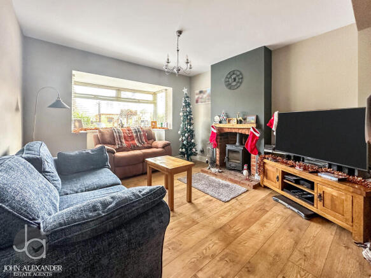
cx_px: 186
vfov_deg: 85.7
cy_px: 139
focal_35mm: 14
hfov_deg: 102.1
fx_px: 150
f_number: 2.2
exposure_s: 1/60
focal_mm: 2.22
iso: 400
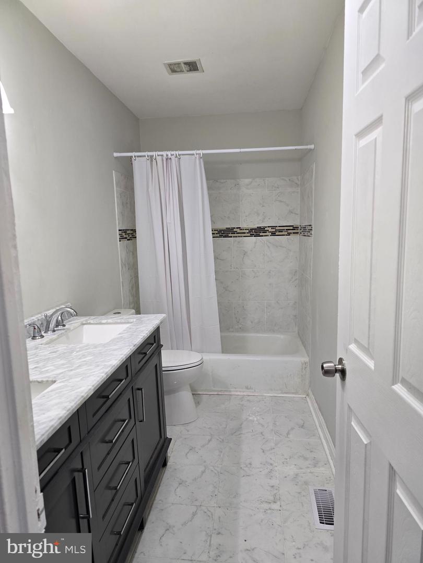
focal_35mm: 23
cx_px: 212
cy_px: 282
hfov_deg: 58.9
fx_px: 375
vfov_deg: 73.9
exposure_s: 1/120
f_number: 1.7
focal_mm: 6.3
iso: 125
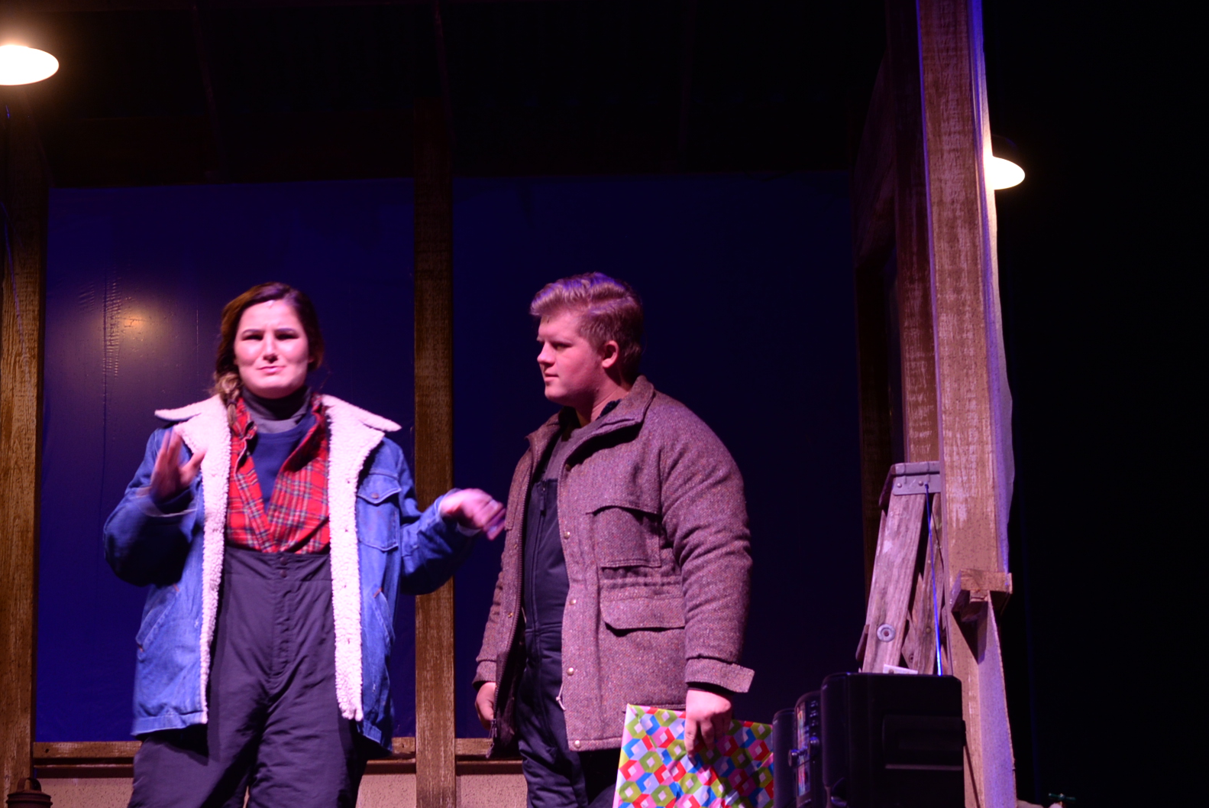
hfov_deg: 21.3
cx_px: 325
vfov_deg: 14.4
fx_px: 3192
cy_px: 516
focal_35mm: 95
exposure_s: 1/60
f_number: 4.5
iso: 640
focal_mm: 50
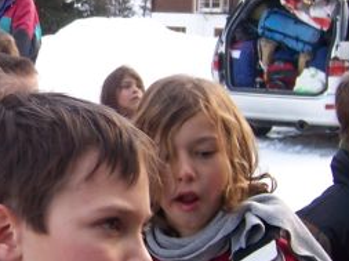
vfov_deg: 13.0
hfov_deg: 16.8
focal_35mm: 114
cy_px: 123
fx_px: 1148
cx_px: -28
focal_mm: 6.2
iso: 80
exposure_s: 1/125
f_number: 2.8
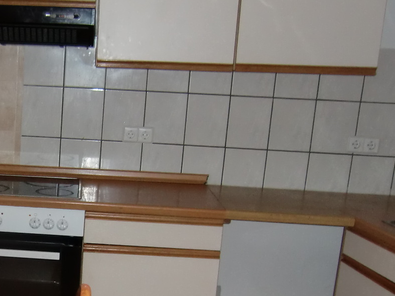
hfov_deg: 29.2
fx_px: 708
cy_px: 233
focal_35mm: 62
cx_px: 2
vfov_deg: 23.3
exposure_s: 1/50
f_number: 3.2
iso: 160
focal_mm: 4.3
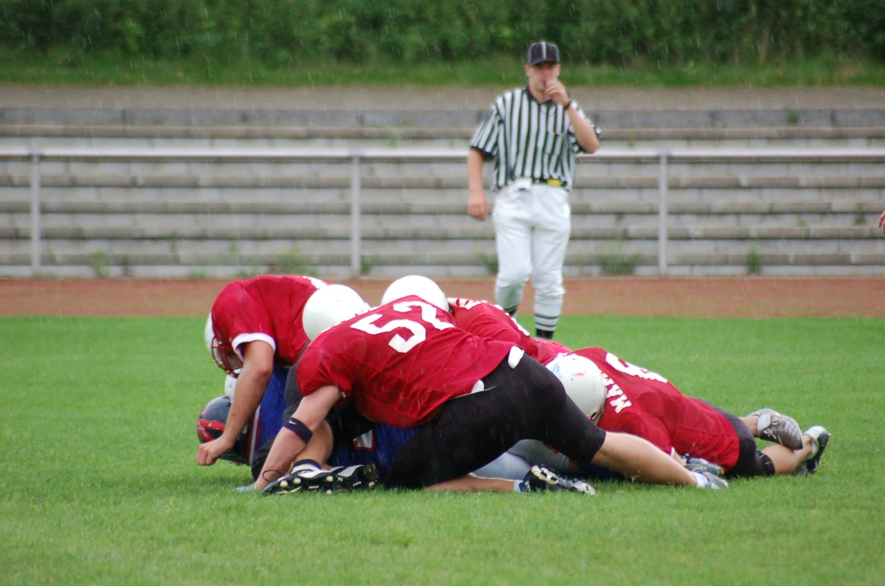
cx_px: 434
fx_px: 10281
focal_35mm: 419
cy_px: 295
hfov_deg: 4.9
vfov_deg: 3.3
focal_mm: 270
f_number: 5.6
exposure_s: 1/250
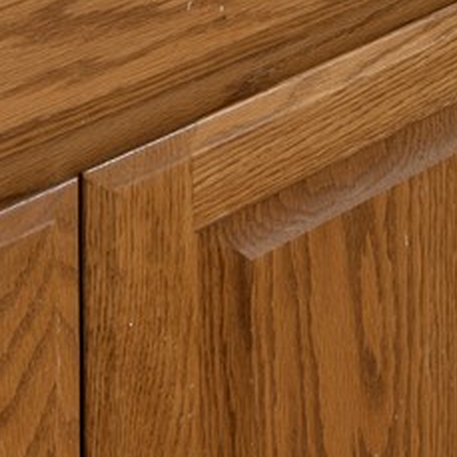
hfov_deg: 13.2
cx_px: 938
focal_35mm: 113
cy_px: -874
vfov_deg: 10.9
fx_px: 1688
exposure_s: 1/2.5
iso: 320
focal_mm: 14
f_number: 9
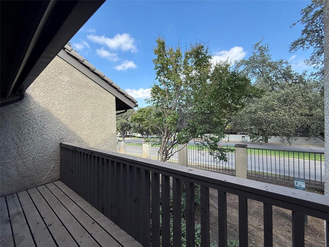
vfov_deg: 85.7
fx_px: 133
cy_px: 124
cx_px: 164
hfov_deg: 102.1
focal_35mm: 14
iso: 64
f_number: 2.2
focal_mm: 2.22
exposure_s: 1/574
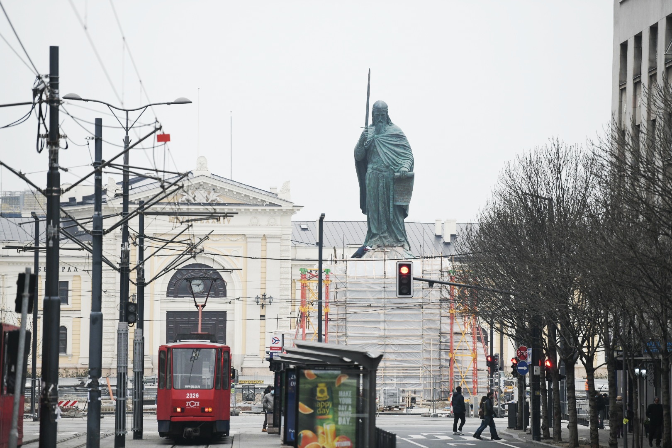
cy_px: 224
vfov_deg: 7.4
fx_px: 3453
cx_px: 336
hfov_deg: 11.1
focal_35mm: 185
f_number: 3.5
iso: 1250
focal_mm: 185
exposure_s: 1/800
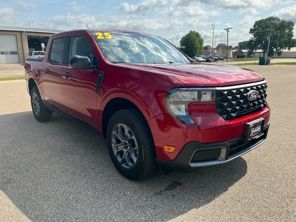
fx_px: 222
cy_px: 111
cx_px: 148
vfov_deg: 53.1
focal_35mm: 26
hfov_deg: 67.3
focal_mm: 5.1
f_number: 1.6
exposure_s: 1/1009
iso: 50
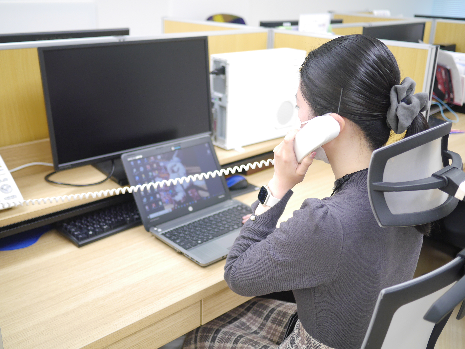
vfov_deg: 36.0
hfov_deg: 46.8
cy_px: 174
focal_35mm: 40
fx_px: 537
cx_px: 232
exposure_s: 1/60
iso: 250
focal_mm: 20
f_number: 1.7
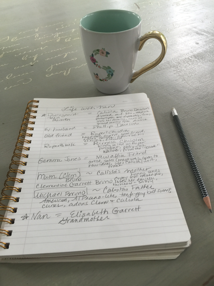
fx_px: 239
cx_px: 107
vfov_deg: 61.7
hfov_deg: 48.2
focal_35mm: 29
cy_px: 143
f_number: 2.2
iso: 32
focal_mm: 4.15
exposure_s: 1/15
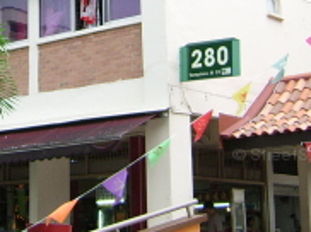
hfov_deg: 18.2
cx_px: 19
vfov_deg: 13.7
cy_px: -14
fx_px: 951
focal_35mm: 106
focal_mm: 5.95
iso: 100
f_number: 2.8
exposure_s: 1/148
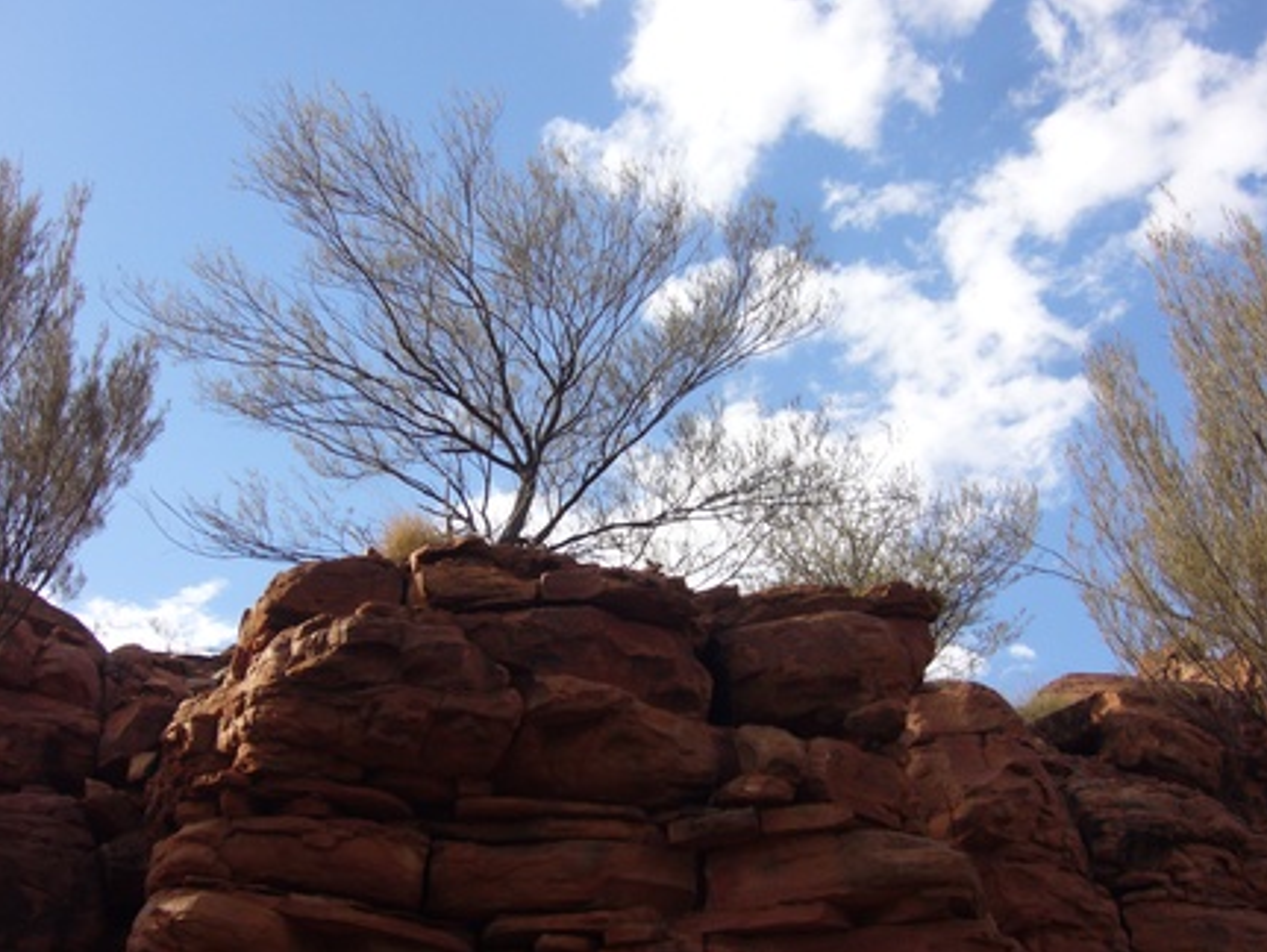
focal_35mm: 51
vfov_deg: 28.6
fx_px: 1868
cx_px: 644
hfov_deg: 37.5
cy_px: 482
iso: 80
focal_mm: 8.3
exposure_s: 1/125
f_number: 6.7
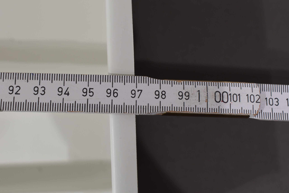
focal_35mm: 51
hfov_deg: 38.9
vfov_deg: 26.5
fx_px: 409
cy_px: 96
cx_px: 144
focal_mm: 34
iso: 320
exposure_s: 1/60
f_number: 8
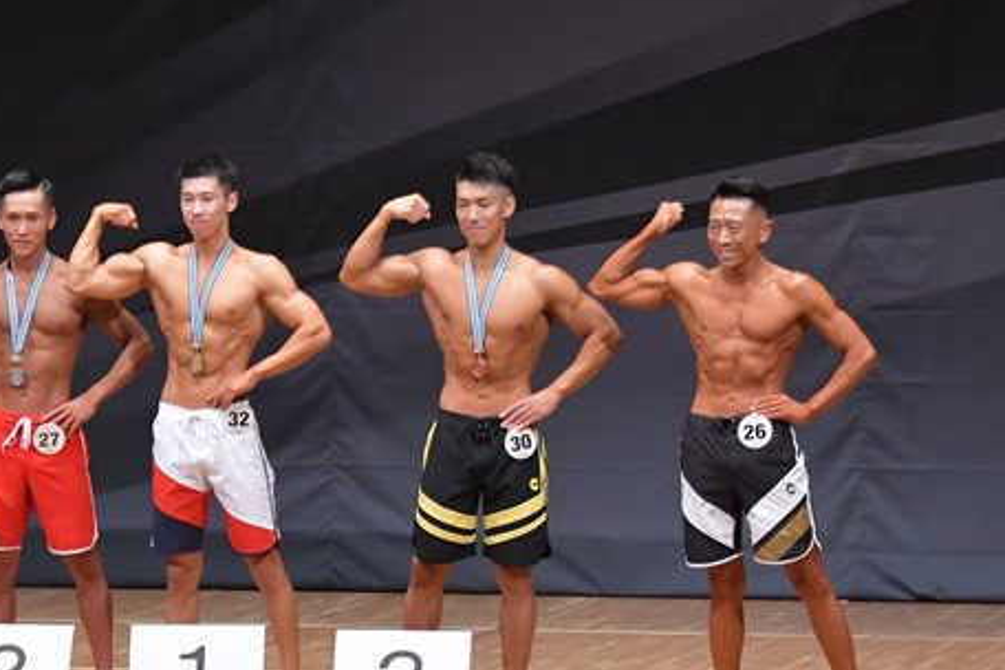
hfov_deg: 8.1
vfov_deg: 5.4
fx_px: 7118
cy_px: 392
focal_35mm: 255
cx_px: 169
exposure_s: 1/400
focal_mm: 100
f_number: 5.6
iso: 6400
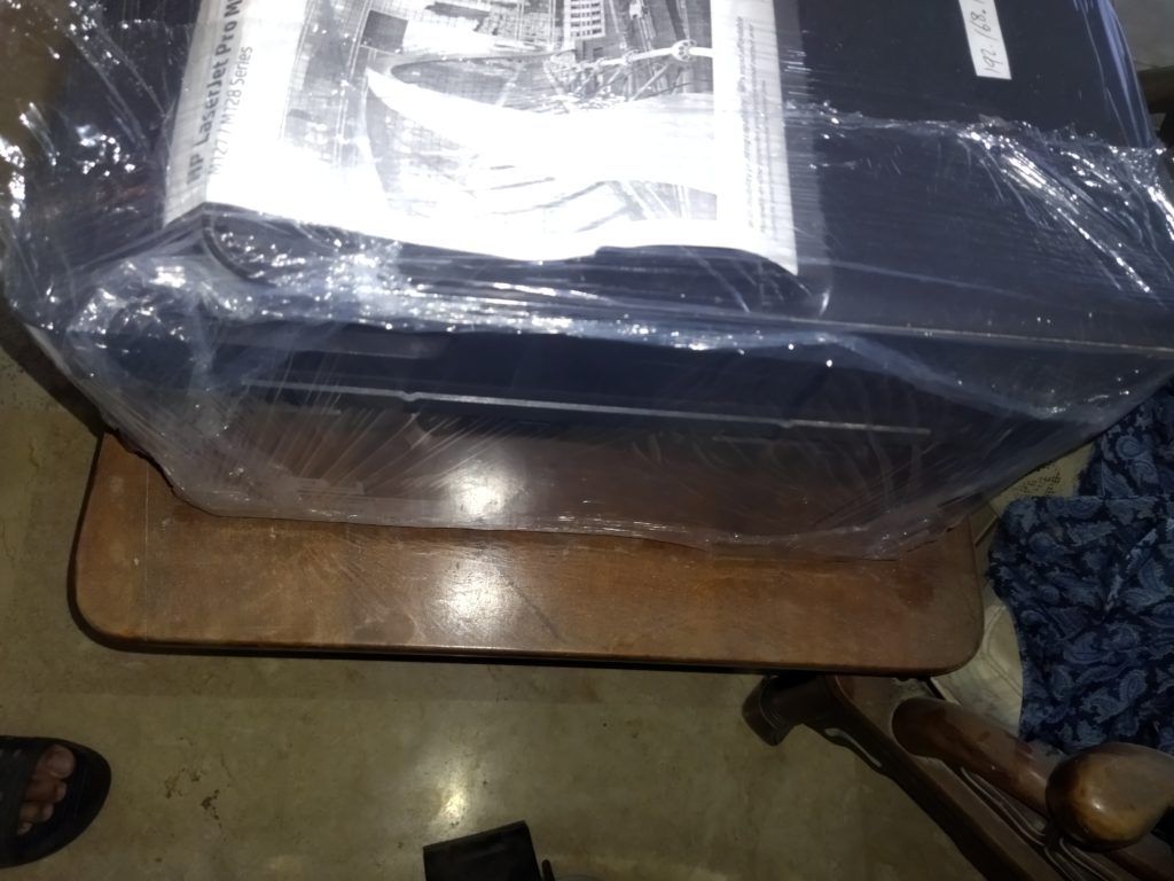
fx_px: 916
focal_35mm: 27
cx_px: 587
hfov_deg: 65.3
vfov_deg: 51.4
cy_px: 440
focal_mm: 4.71
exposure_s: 1/25
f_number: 1.79
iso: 488
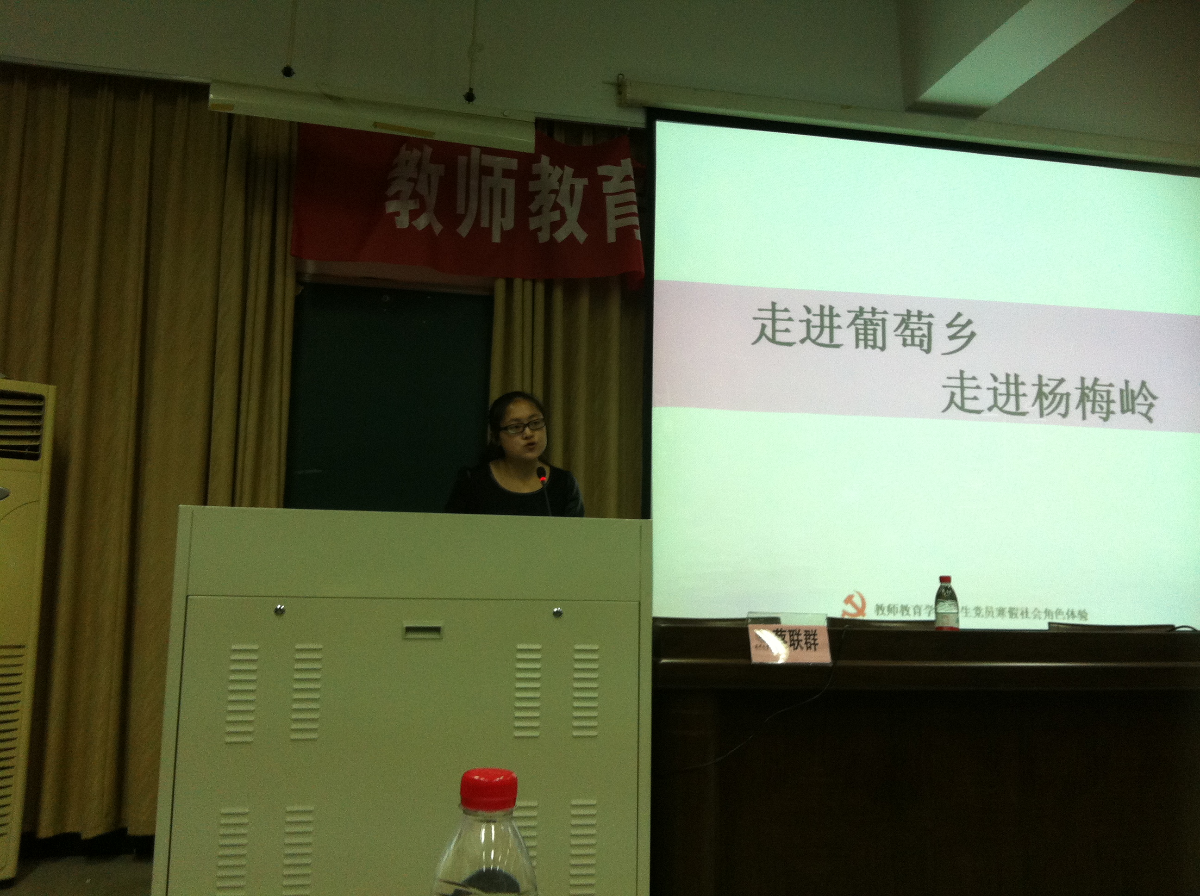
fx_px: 1212
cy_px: 448
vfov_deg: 40.6
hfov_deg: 52.7
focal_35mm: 35
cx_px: 600
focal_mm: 3.85
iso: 160
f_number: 2.8
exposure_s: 1/15
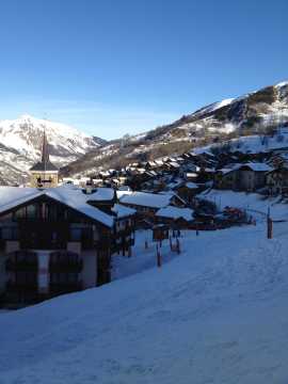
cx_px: 144
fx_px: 388
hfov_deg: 40.7
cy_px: 192
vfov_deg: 52.6
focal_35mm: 35
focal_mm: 4.28
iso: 64
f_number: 2.4
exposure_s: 1/1346
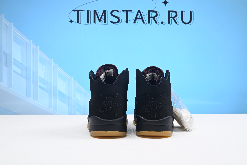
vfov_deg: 35.1
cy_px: 82
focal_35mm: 38
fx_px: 261
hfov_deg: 50.7
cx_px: 124
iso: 100
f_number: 16
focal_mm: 38
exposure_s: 1/2
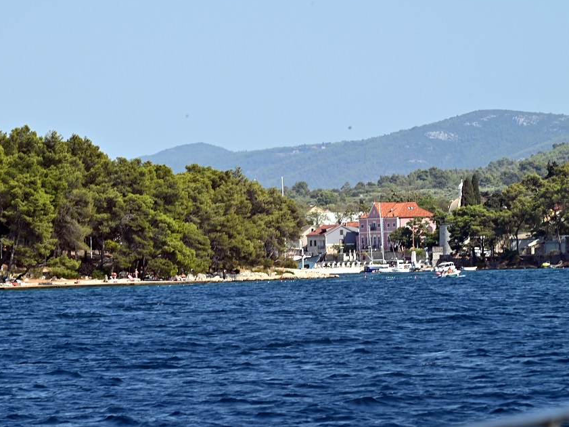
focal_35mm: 343
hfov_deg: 5.8
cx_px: 288
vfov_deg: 4.3
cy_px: 205
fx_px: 5639
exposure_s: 1/320
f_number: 16
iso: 360
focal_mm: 300
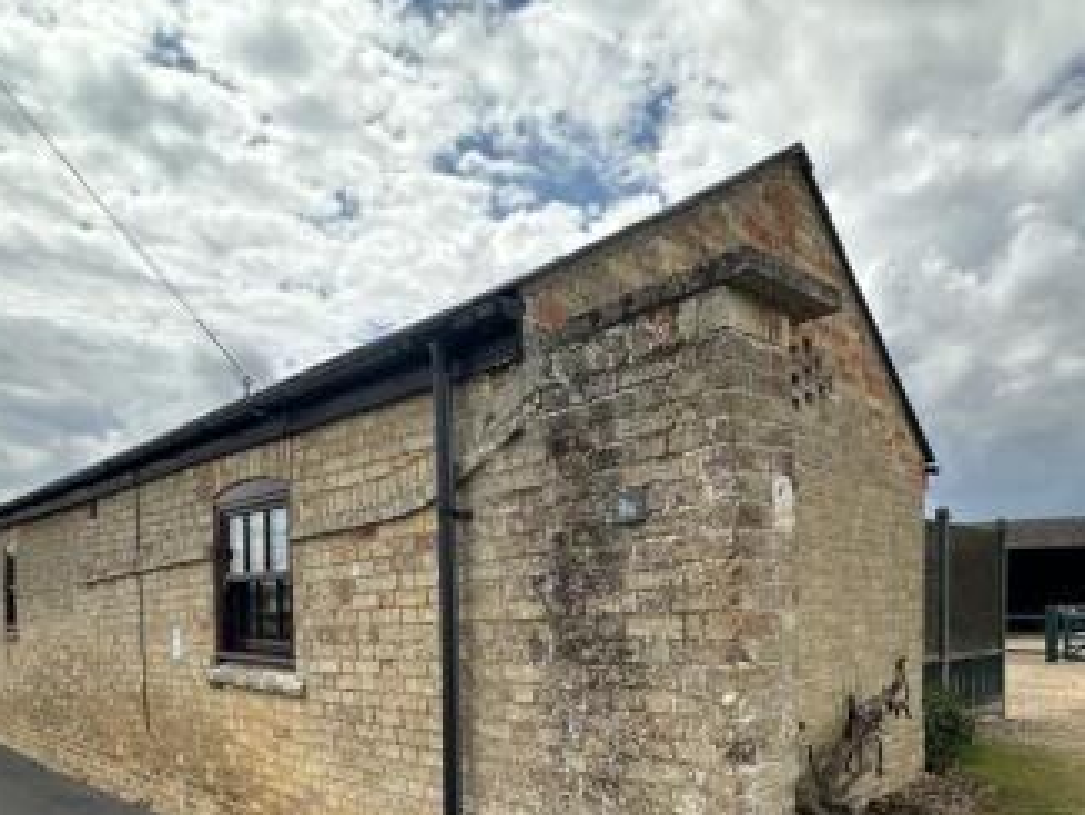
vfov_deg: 52.9
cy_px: 594
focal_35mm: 25
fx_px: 784
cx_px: 577
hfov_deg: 69.3
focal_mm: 2.22
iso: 50
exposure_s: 1/1062
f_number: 2.2
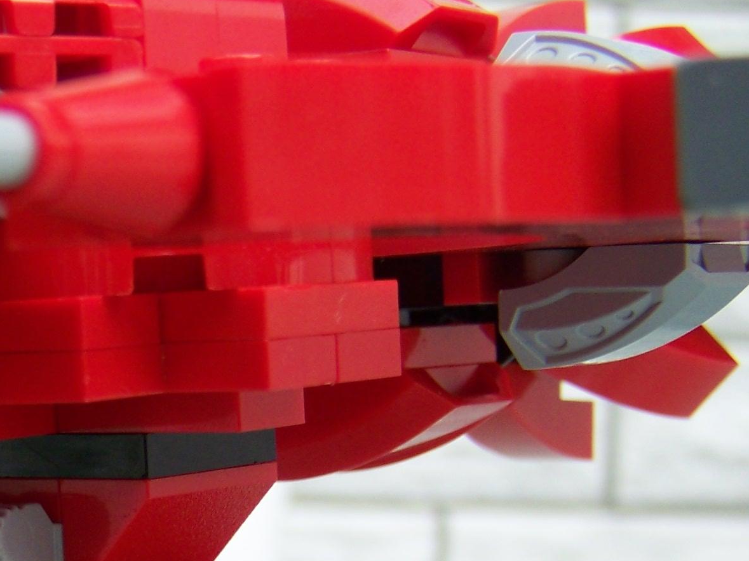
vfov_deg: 14.6
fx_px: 2142
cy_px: 595
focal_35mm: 99
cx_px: -52
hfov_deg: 19.1
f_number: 2.8
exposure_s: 1/200
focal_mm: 6.3
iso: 64
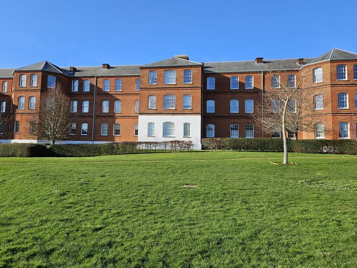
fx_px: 268
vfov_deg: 52.9
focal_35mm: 26
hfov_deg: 67.1
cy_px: 120
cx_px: 160
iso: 25
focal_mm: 5.4
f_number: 1.8
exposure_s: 1/1410
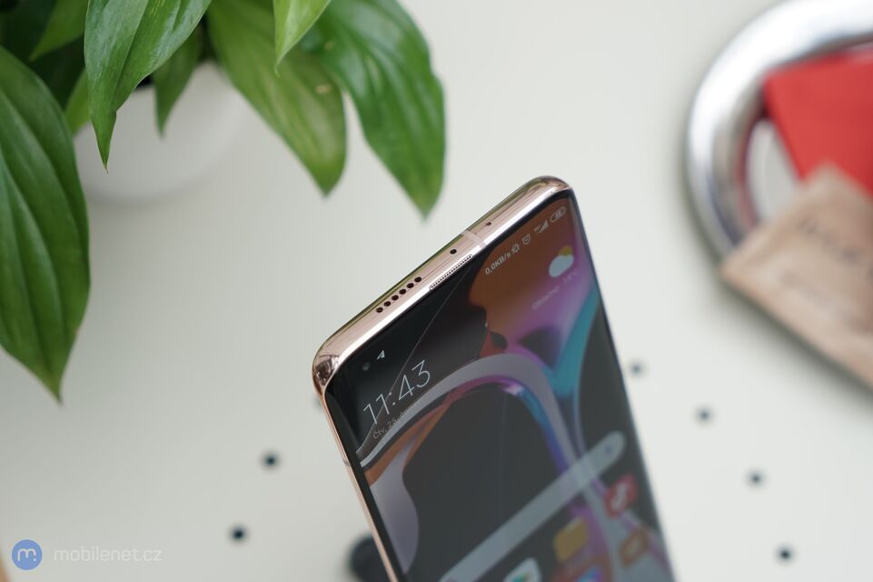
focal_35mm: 70
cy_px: 291
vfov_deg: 19.4
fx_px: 1697
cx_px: 436
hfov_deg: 28.9
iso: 100
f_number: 4
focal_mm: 70
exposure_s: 1/200
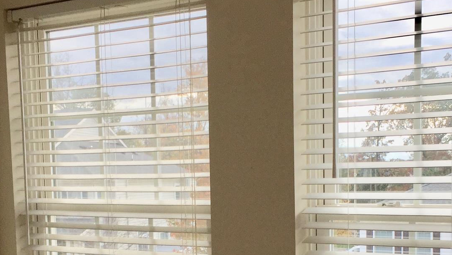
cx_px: 244
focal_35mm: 60
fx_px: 719
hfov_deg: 34.9
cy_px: 240
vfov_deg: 19.6
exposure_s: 1/366
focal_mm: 4.15
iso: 32
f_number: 2.2
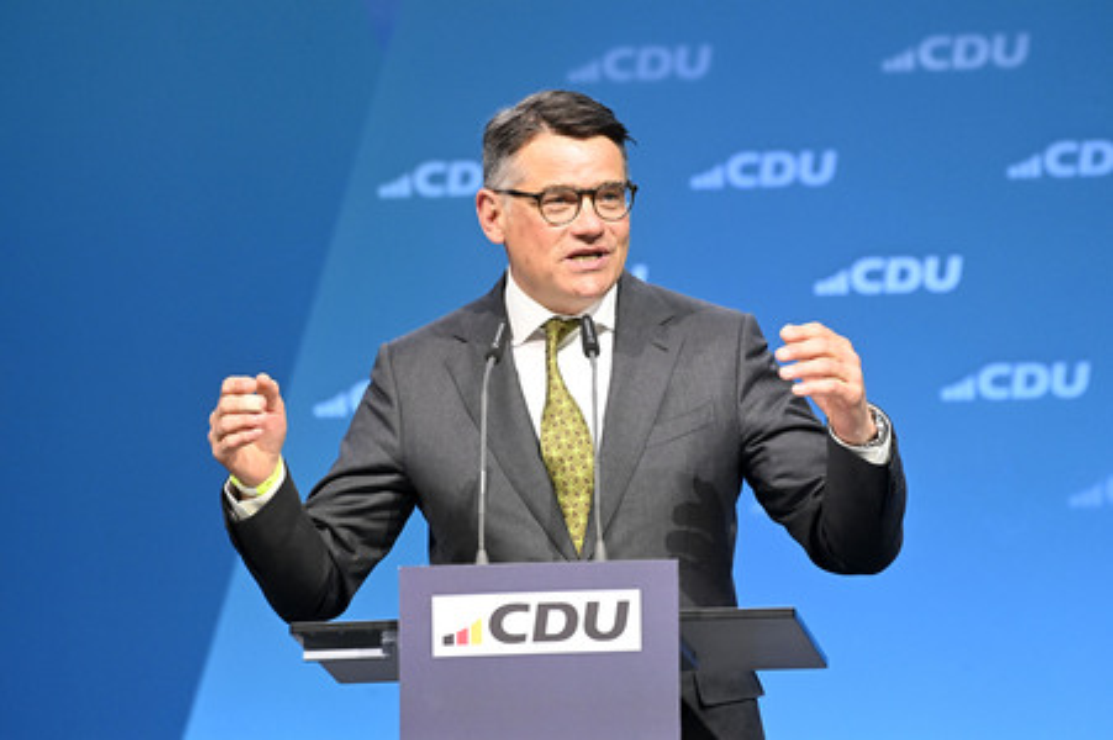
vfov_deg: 3.6
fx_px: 11739
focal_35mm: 380
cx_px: 556
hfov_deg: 5.4
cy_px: 370
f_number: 5.6
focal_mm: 380
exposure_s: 1/500
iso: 8000
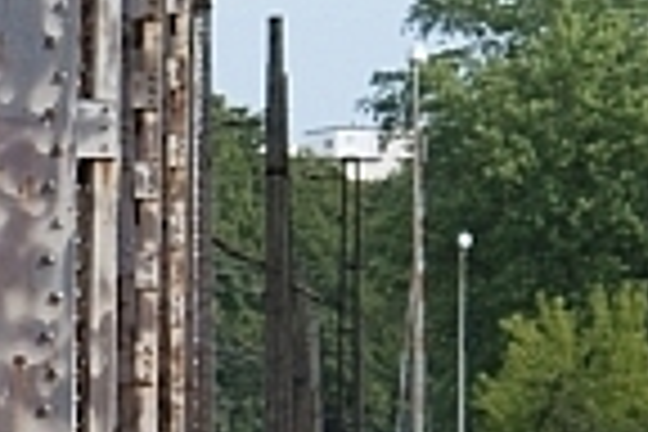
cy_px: 117
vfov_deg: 2.4
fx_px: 10511
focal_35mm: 584
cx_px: -446
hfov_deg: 3.5
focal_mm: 70
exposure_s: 1/200
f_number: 8
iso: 100
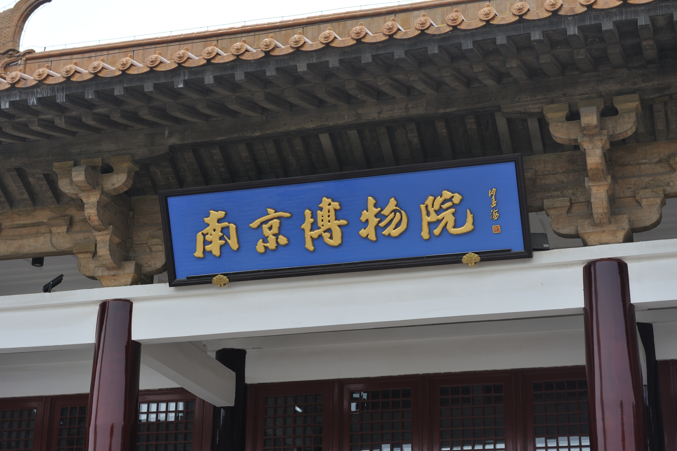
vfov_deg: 19.2
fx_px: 1335
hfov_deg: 28.5
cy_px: 227
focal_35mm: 71
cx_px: 340
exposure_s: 1/800
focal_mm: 70
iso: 200
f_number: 5
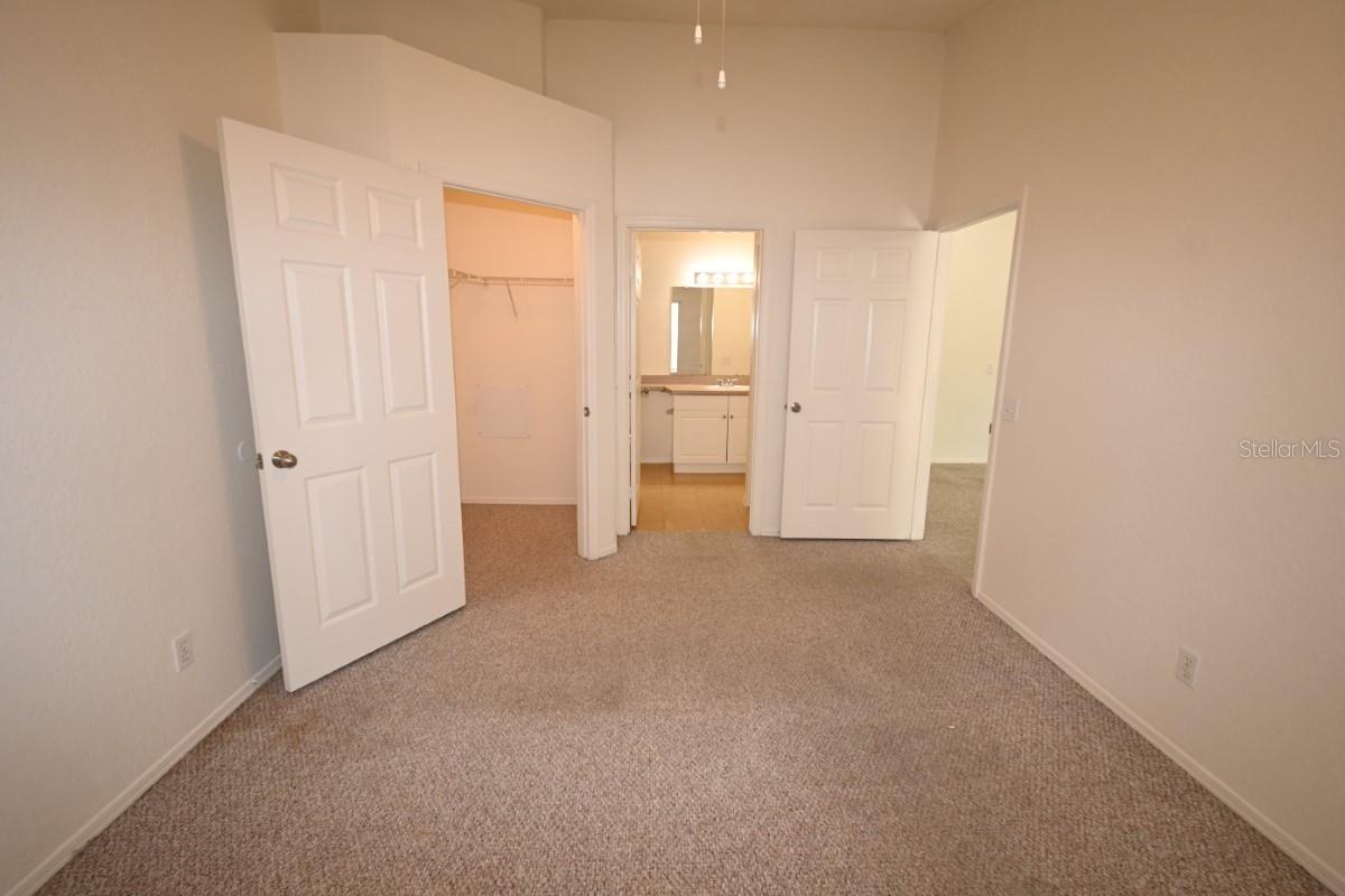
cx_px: 672
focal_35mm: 15
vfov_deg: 77.3
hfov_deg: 100.4
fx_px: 560
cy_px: 448
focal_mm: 10
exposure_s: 1/60
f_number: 4.5
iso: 1000
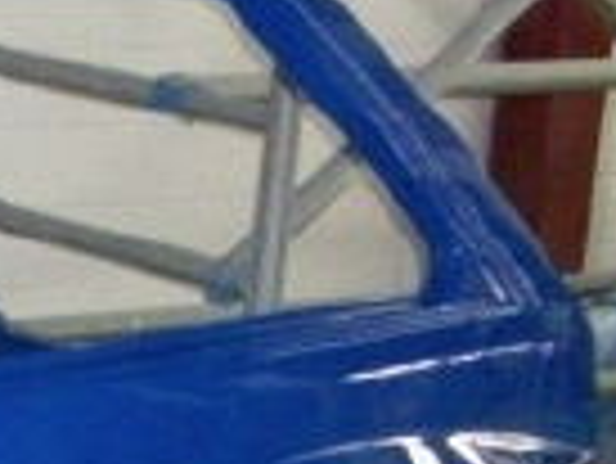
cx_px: -470
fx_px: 2796
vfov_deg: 9.3
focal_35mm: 157
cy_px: 592
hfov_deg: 11.7
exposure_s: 1/60
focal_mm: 5.7
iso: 320
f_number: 2.8
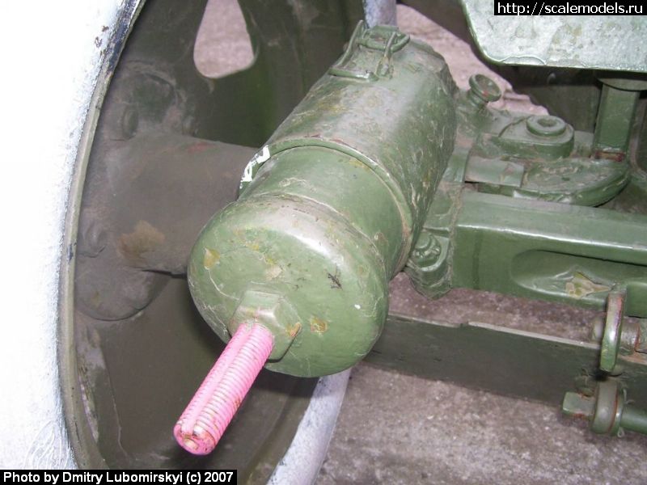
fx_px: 692
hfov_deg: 50.1
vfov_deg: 38.7
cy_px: 242
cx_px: 324
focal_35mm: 37
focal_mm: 6
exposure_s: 1/60
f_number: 2.7
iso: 125
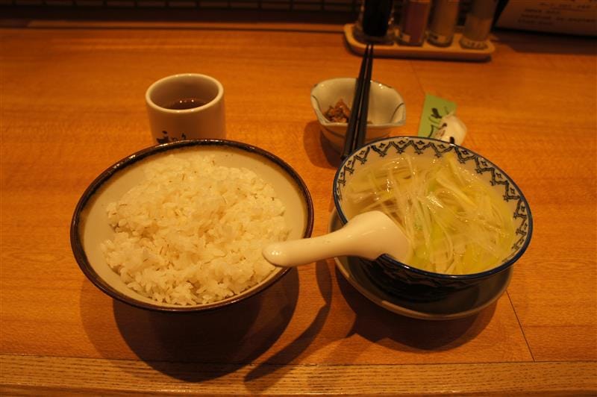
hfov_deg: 67.4
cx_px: 298
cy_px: 198
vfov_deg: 47.9
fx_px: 447
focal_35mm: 27
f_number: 5
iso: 200
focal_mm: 18
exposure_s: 1/60
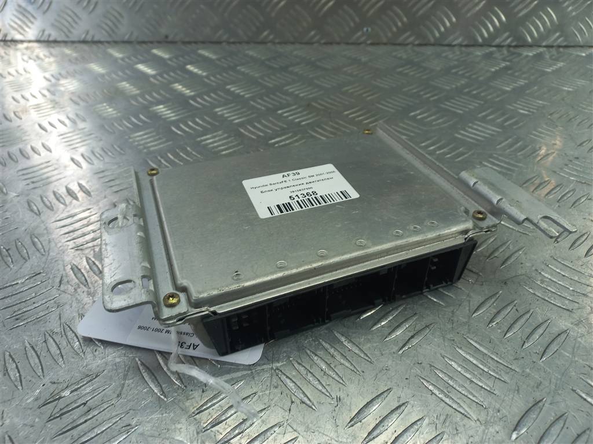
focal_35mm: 25
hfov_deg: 69.4
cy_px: 222
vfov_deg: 54.9
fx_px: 428
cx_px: 296
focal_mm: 4.6
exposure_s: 1/50
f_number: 1.8
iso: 50
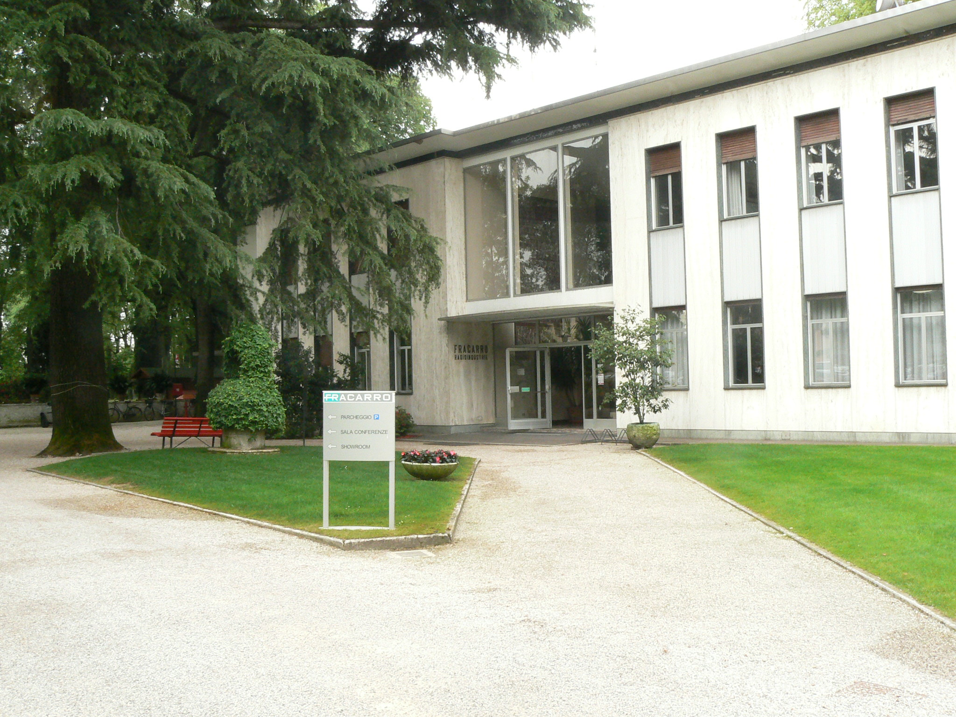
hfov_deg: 51.4
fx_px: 994
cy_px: 358
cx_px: 478
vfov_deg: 39.7
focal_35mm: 36
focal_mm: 6
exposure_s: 1/30
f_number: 8
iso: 200
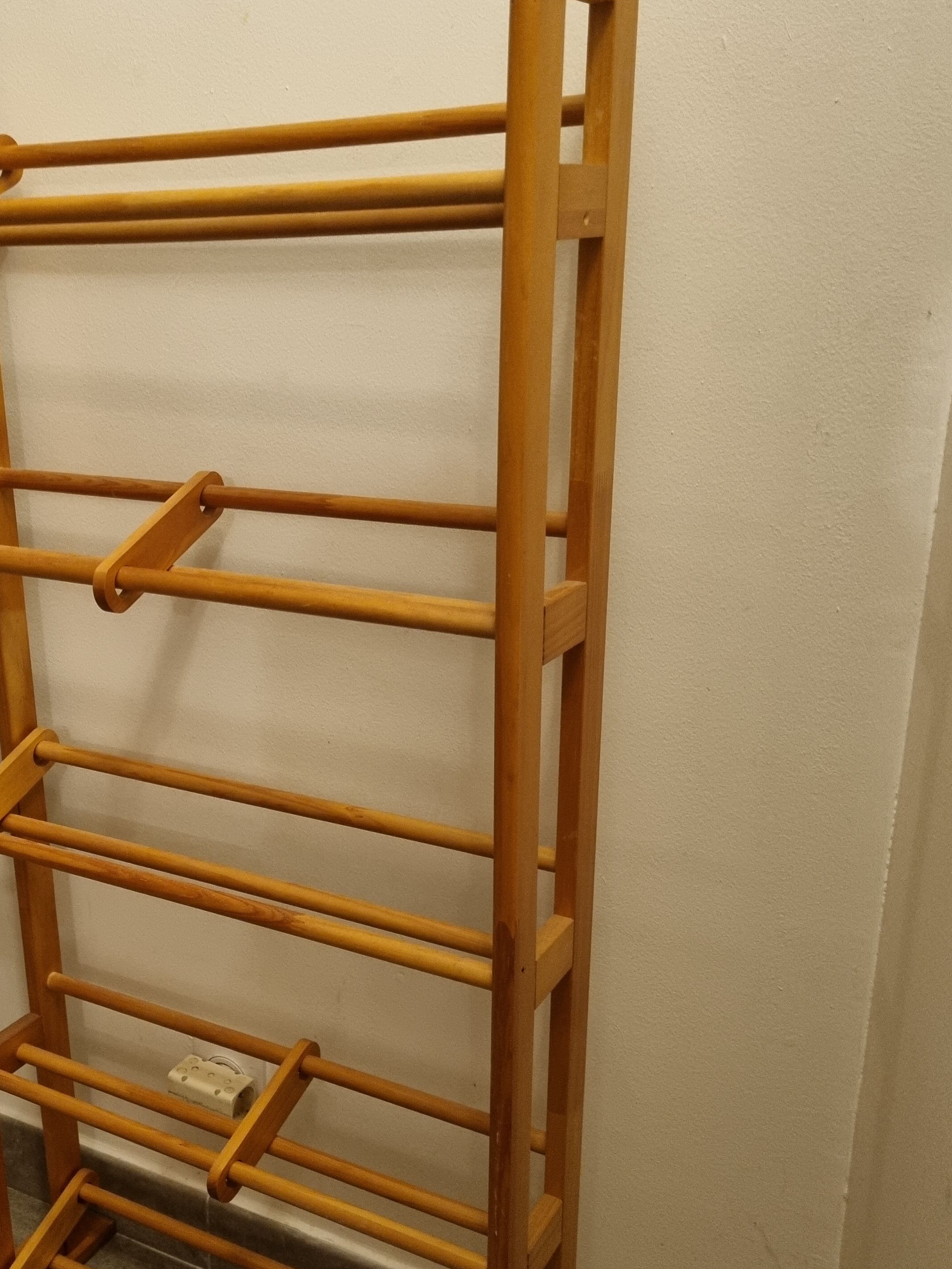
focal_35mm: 37
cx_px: 296
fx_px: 1357
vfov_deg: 49.8
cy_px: 759
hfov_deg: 38.1
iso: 500
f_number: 1.8
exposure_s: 1/33
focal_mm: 5.4
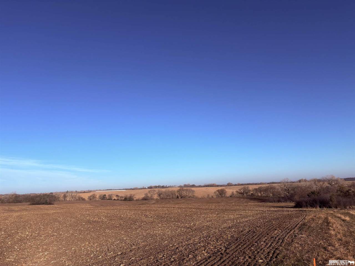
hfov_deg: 67.3
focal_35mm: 26
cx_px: 178
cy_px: 133
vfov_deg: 53.1
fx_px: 267
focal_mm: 5.96
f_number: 1.6
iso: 50
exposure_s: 1/4608
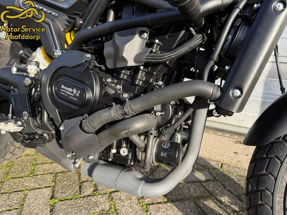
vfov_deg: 56.8
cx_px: 144
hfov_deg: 71.6
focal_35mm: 24
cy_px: 108
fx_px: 199
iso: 80
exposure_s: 1/898
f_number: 1.78
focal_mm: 6.76
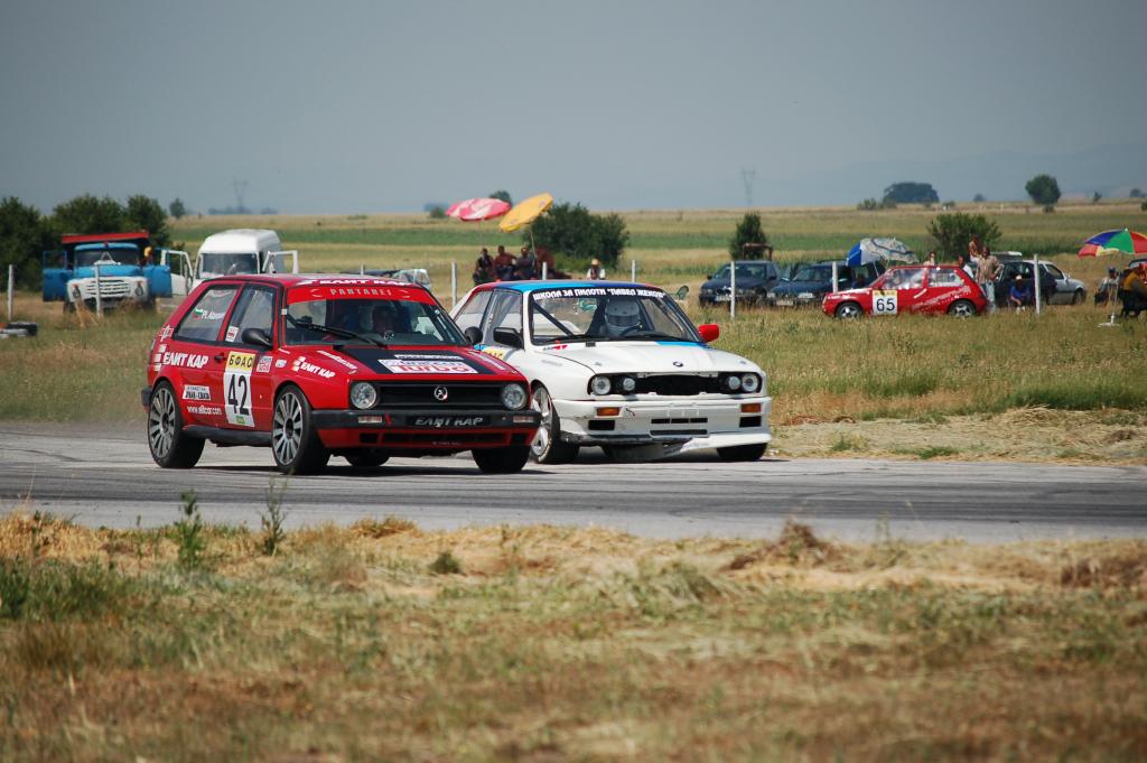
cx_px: 574
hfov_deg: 8.3
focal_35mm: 248
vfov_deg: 5.5
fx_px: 7879
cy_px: 382
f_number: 5.3
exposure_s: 1/1250
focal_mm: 165
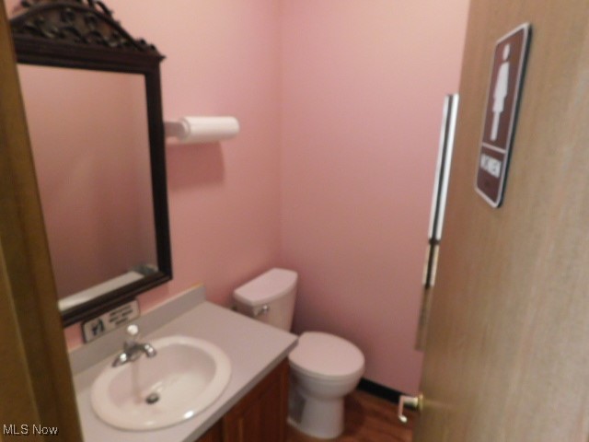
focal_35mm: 23
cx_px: 294
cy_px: 221
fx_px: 391
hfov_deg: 73.9
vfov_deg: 58.9
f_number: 3
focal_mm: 4
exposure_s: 1/13
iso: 400
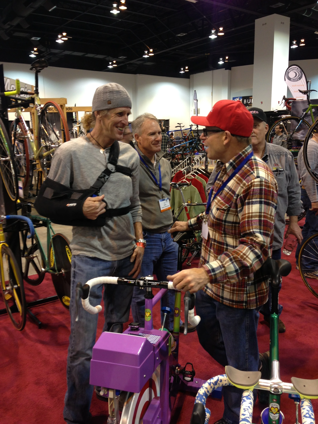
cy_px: 212
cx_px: 159
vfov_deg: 55.4
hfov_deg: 42.9
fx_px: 404
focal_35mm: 33
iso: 80
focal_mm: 4.13
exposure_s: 1/20
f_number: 2.4
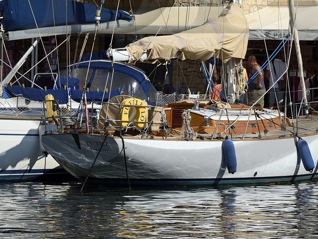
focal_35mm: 307
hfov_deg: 6.5
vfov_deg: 4.8
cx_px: 185
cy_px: -59
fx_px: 2821
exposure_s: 1/320
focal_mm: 112
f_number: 11
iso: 200
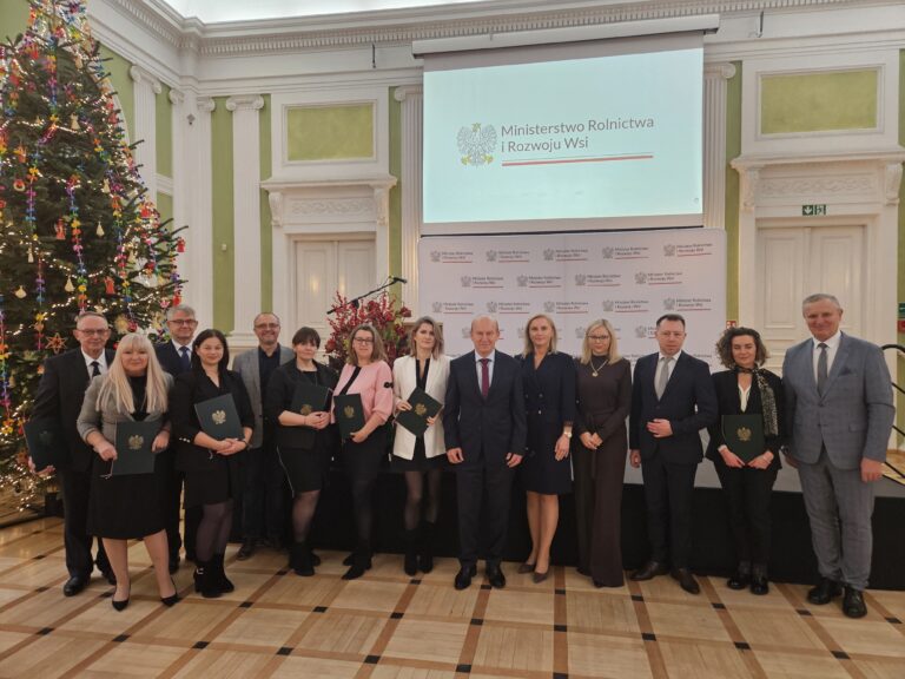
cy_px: 340
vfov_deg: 58.9
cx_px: 452
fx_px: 601
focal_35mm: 23
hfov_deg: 73.9
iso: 320
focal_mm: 5.4
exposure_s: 1/100
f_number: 1.8
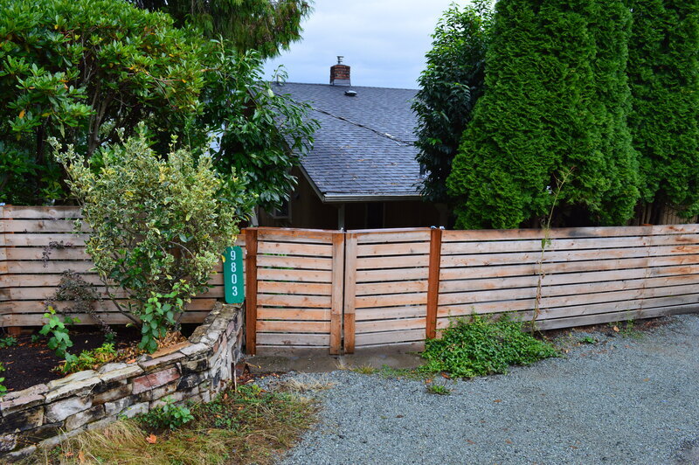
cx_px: 350
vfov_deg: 47.9
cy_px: 232
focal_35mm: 27
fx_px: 524
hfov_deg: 67.4
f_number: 9
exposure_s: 1/125
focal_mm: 18
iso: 400
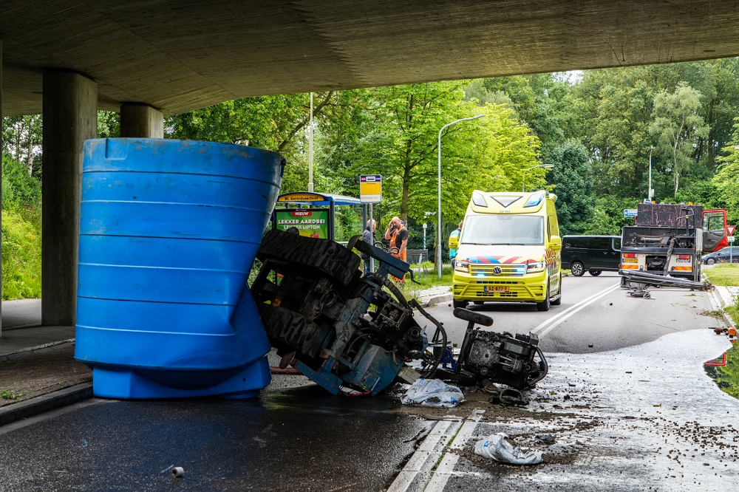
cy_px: 246
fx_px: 1642
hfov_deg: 25.4
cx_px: 370
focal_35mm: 80
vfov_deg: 17.1
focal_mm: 80
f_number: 11
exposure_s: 1/160
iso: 1000
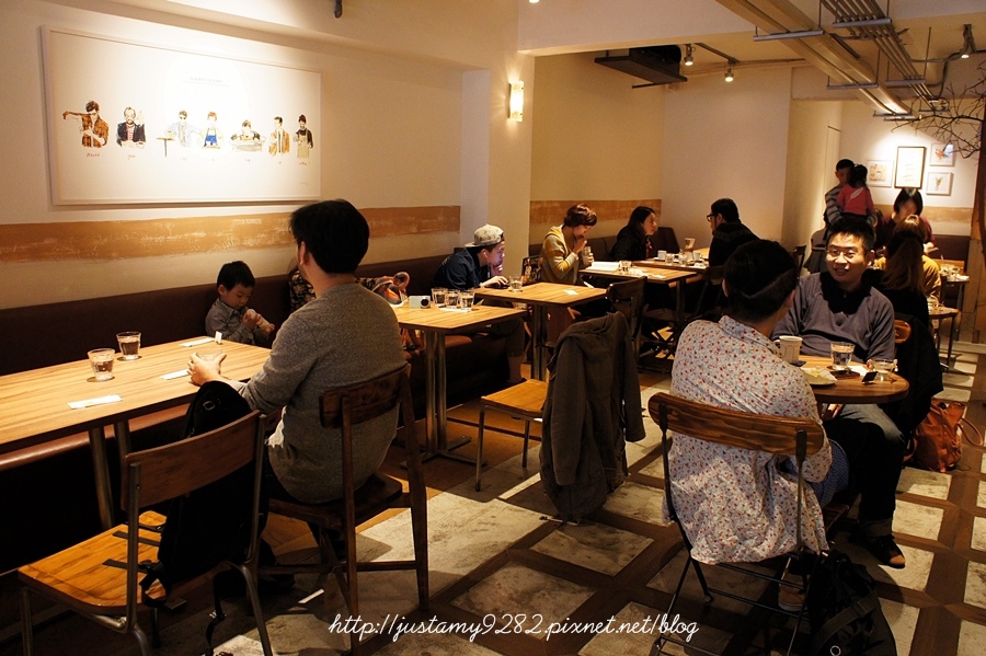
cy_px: 328
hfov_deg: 67.4
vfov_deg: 47.9
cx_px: 493
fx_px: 739
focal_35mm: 27
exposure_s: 1/20
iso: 1600
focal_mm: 18
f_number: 5
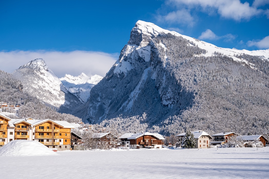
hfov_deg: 42.8
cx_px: 134
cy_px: 90
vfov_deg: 29.2
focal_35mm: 46
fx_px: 343
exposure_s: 1/250
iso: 50
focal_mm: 46
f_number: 8
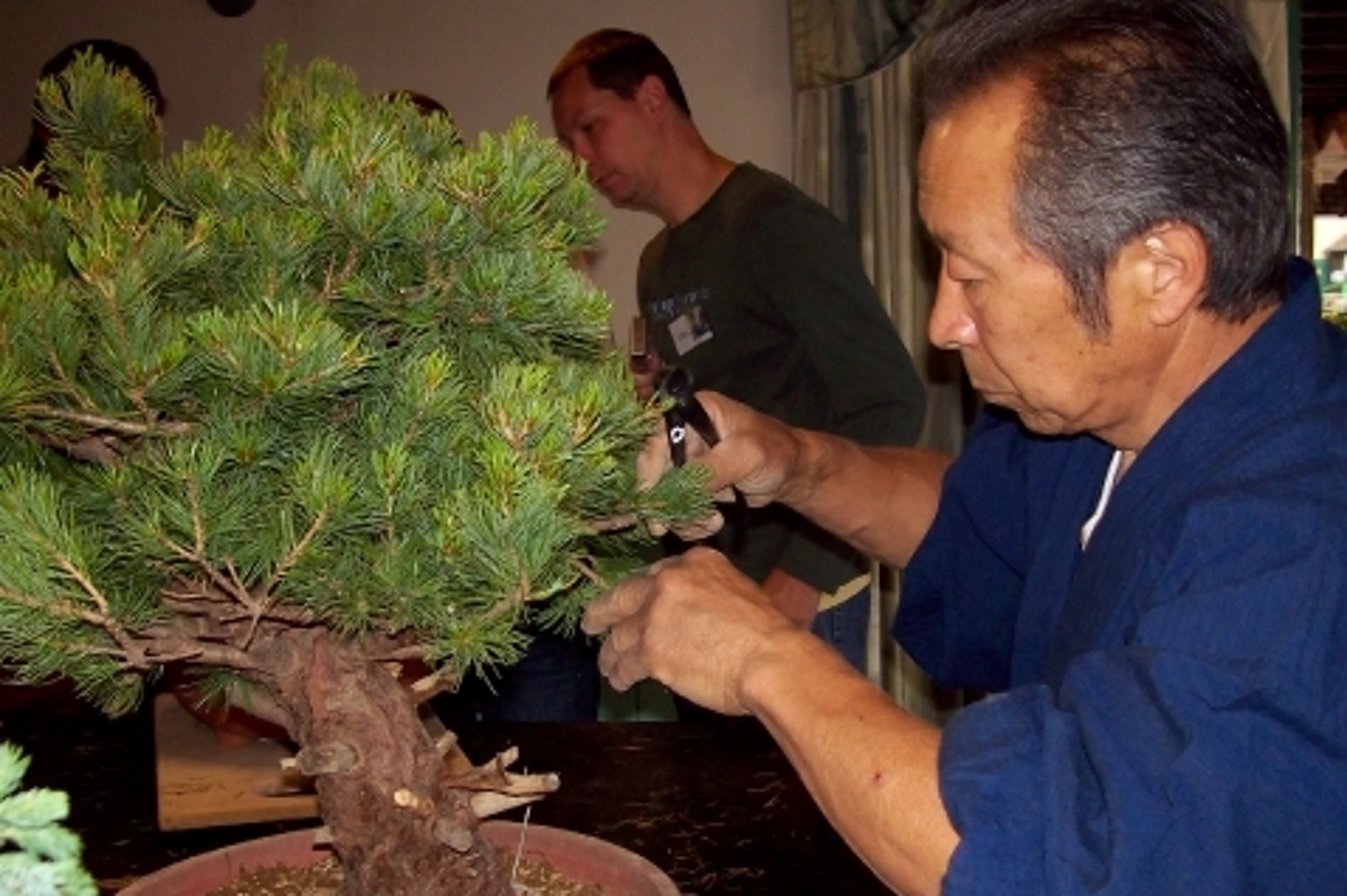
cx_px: 668
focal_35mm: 47
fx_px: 1757
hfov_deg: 41.9
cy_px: 542
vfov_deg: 28.5
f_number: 2.7
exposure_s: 1/64
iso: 80
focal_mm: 6
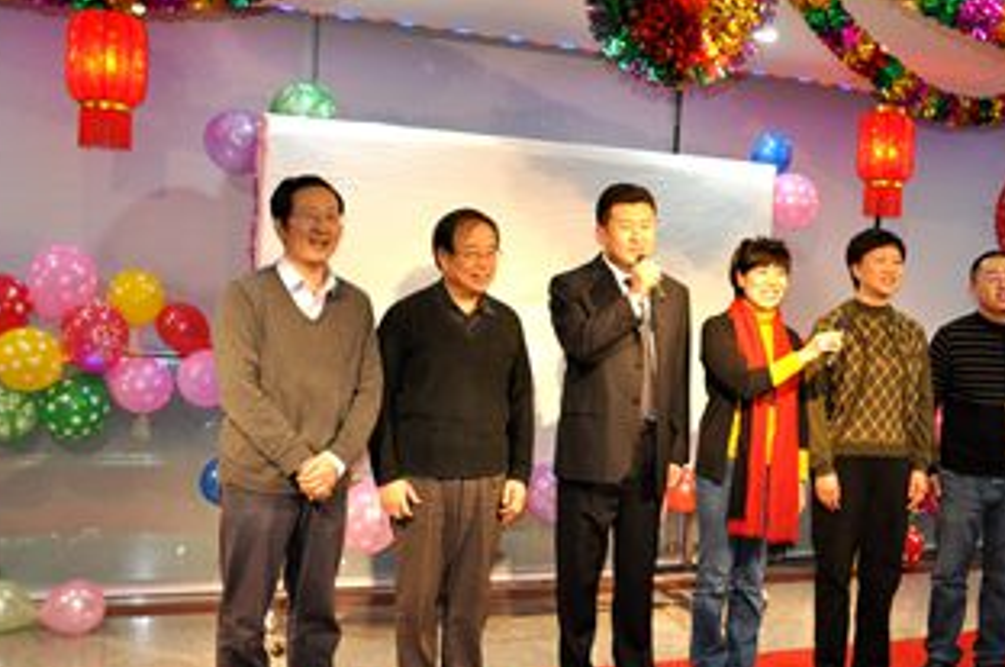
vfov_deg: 35.8
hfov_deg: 51.3
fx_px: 1031
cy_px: 351
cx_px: 638
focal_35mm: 37
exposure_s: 1/60
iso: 800
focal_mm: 18
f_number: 4
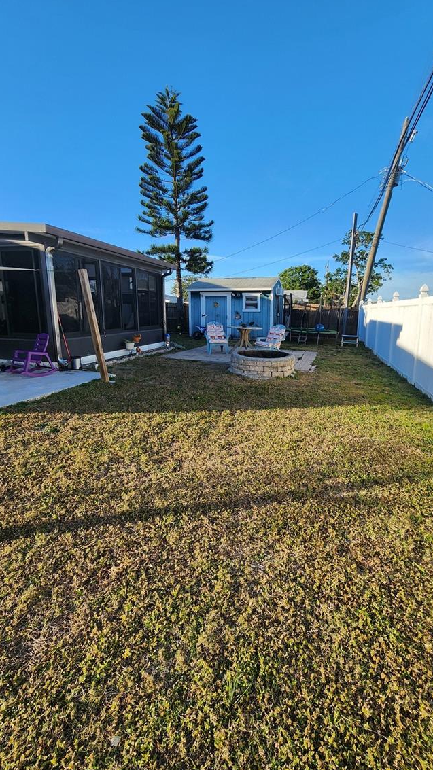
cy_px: 372
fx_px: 306
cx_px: 238
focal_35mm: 15
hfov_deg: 70.3
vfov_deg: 103.0
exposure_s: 1/950
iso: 50
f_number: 2.2
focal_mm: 2.2
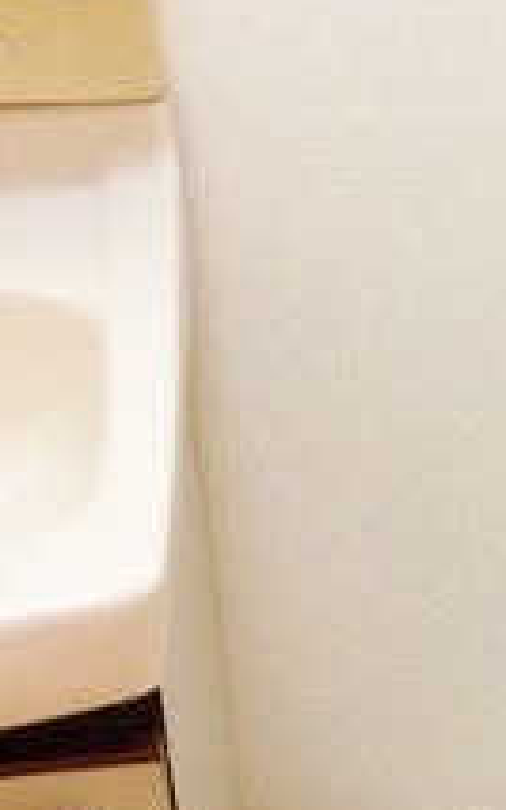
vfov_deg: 19.8
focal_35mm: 105
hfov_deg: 11.6
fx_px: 2318
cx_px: 879
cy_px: 472
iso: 125
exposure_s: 1/20
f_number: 2.4
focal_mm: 4.12
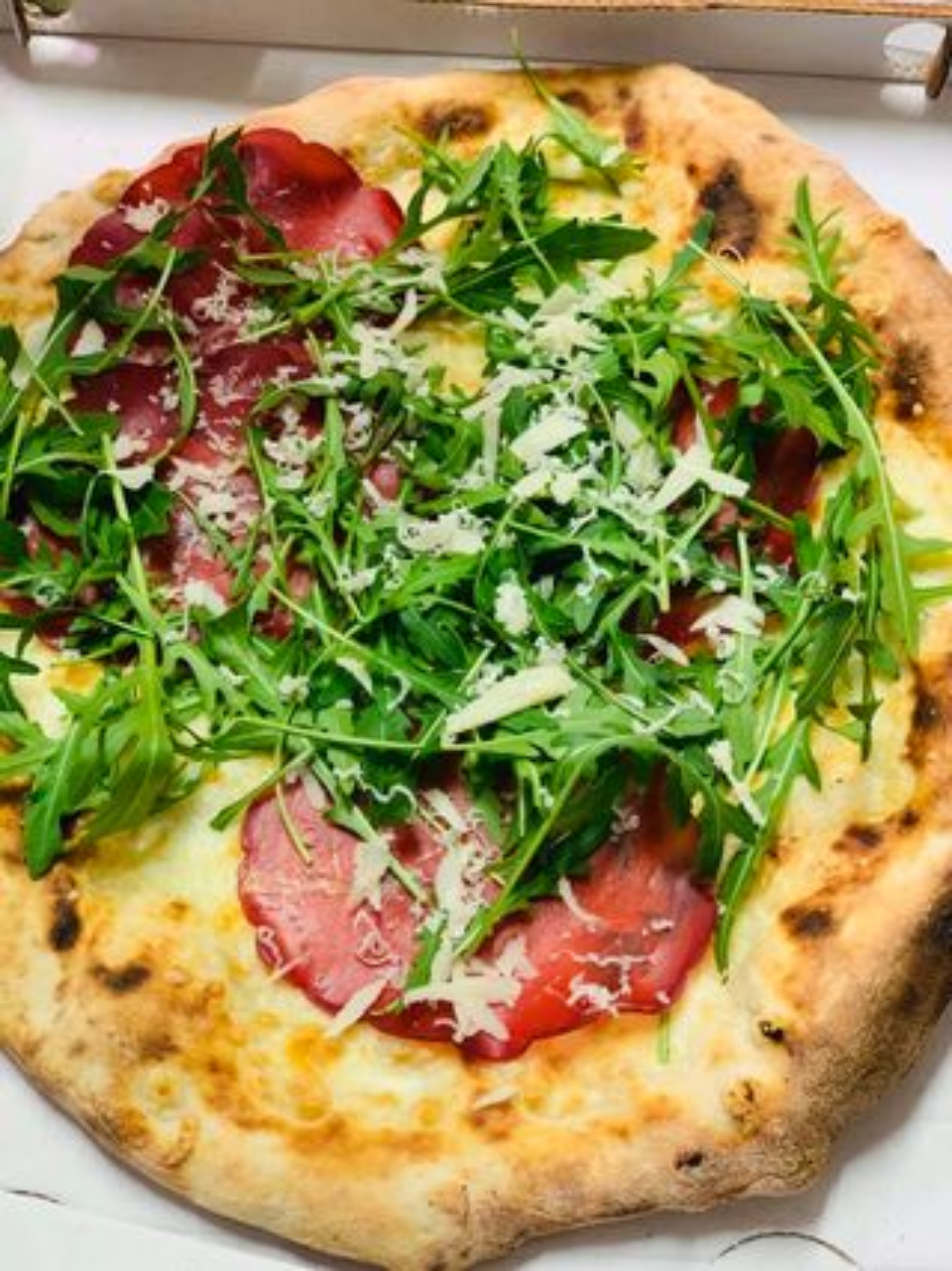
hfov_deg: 28.0
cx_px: 476
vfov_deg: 36.8
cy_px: 636
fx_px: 1908
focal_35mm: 52
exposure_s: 1/50
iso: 200
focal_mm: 6
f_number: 2.4
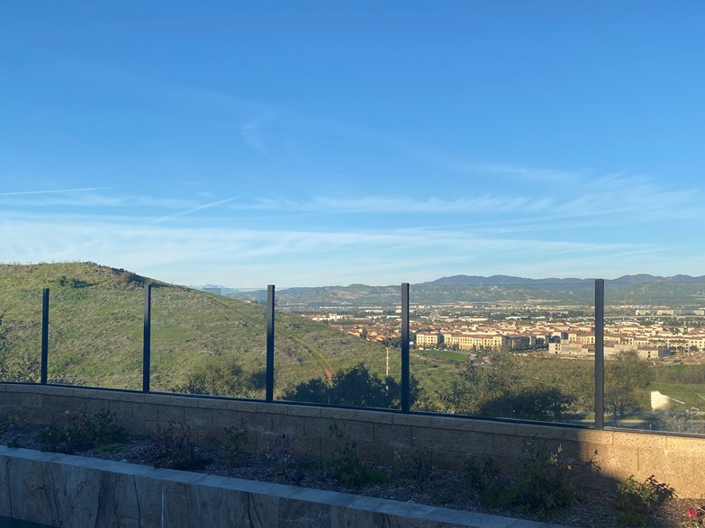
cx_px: 384
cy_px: 313
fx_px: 692
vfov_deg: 41.6
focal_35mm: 34
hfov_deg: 53.9
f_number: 1.8
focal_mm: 4.25
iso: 32
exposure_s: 1/2358
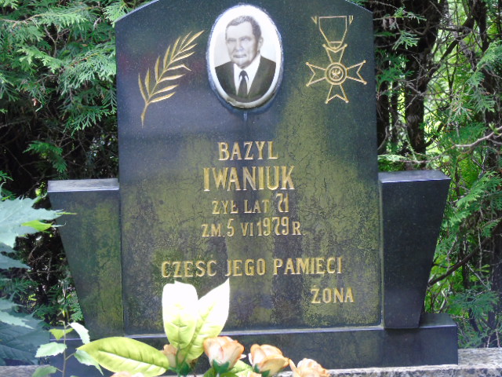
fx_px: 2697
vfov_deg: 8.0
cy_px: 188
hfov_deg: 10.6
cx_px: 251
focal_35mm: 186
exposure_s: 1/100
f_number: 5
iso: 400
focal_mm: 33
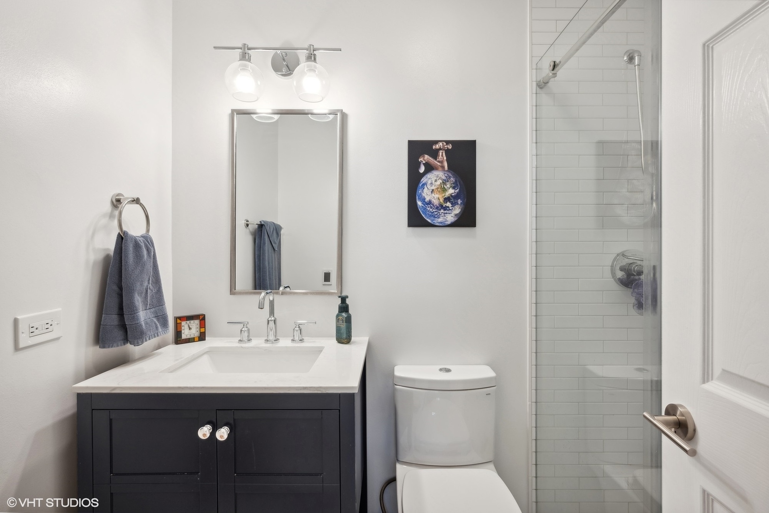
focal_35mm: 17
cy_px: 256
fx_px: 363
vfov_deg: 70.4
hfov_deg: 93.3
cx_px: 384
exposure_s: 1/3.33
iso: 200
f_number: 9.5
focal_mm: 17
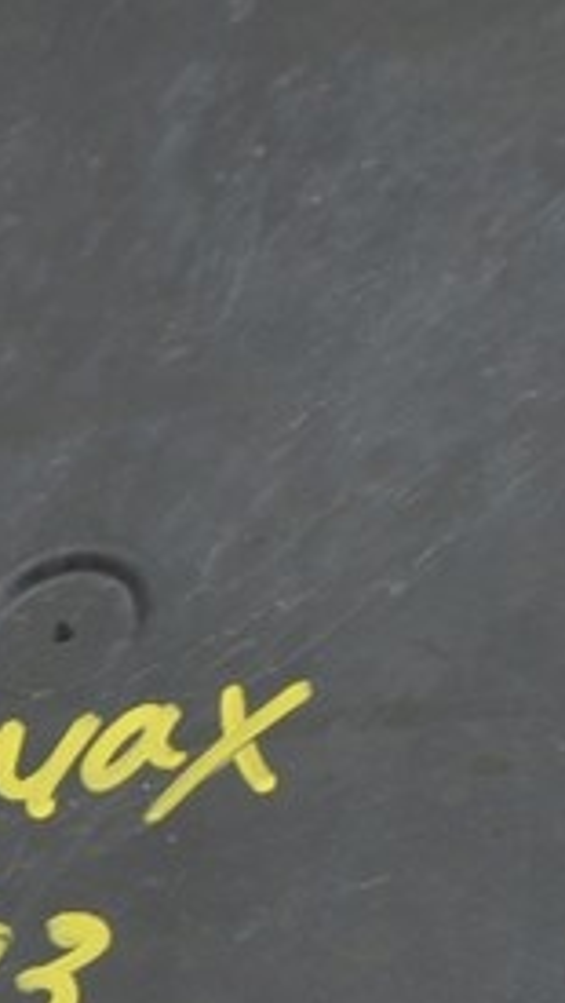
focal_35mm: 234
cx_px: 40
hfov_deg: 5.2
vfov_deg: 9.2
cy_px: 651
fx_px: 6223
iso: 400
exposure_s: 1/20
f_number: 5.6
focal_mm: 40
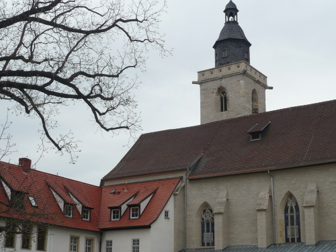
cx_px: 168
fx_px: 592
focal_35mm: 61
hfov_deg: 31.7
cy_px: 126
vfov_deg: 24.0
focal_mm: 7.5
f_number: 9
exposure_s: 1/160
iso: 100
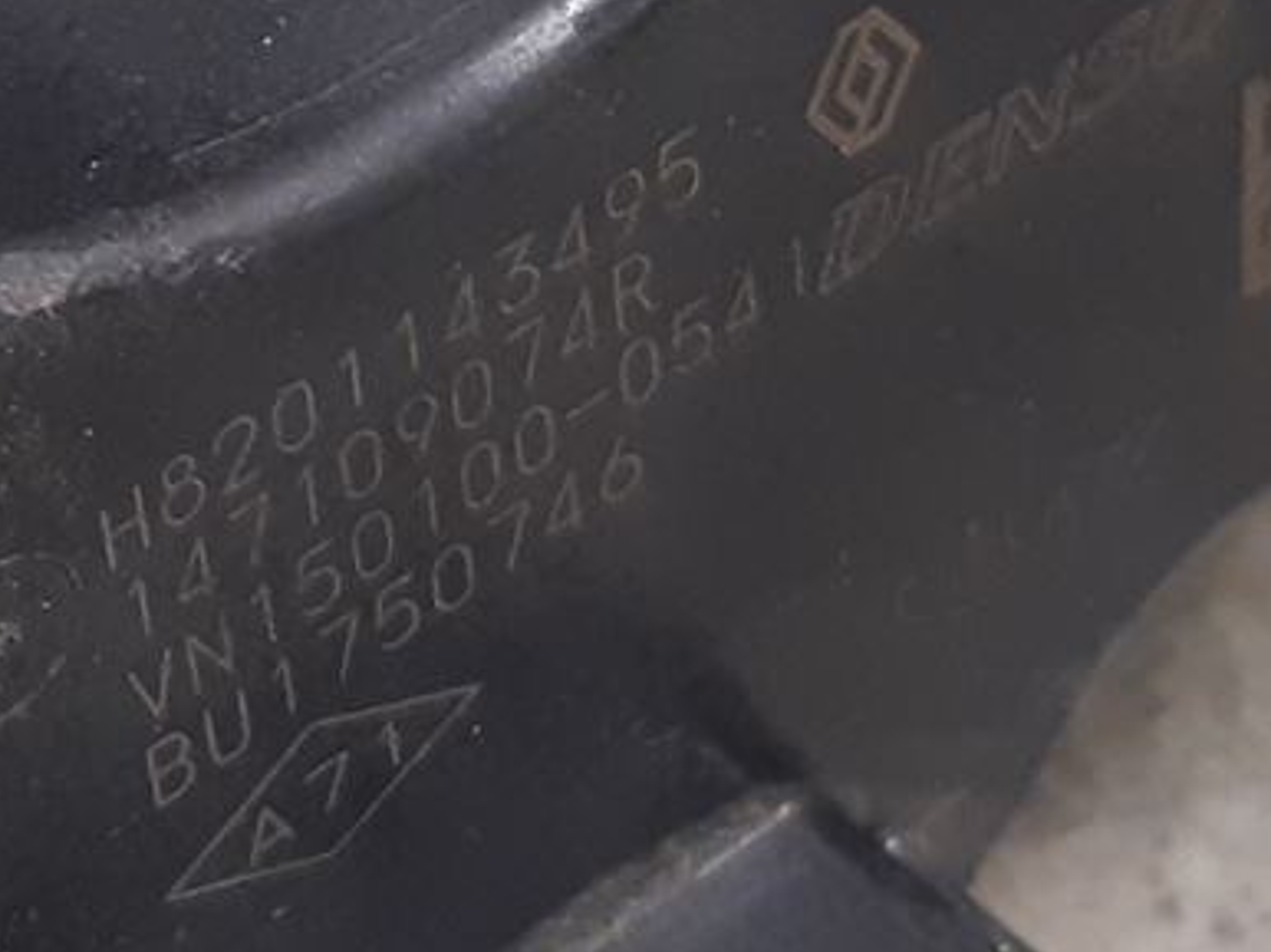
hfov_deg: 13.9
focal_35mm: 138
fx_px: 5064
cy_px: -43
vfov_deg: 10.6
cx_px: -250
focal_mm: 3.93
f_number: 1.7
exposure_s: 1/50
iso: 160
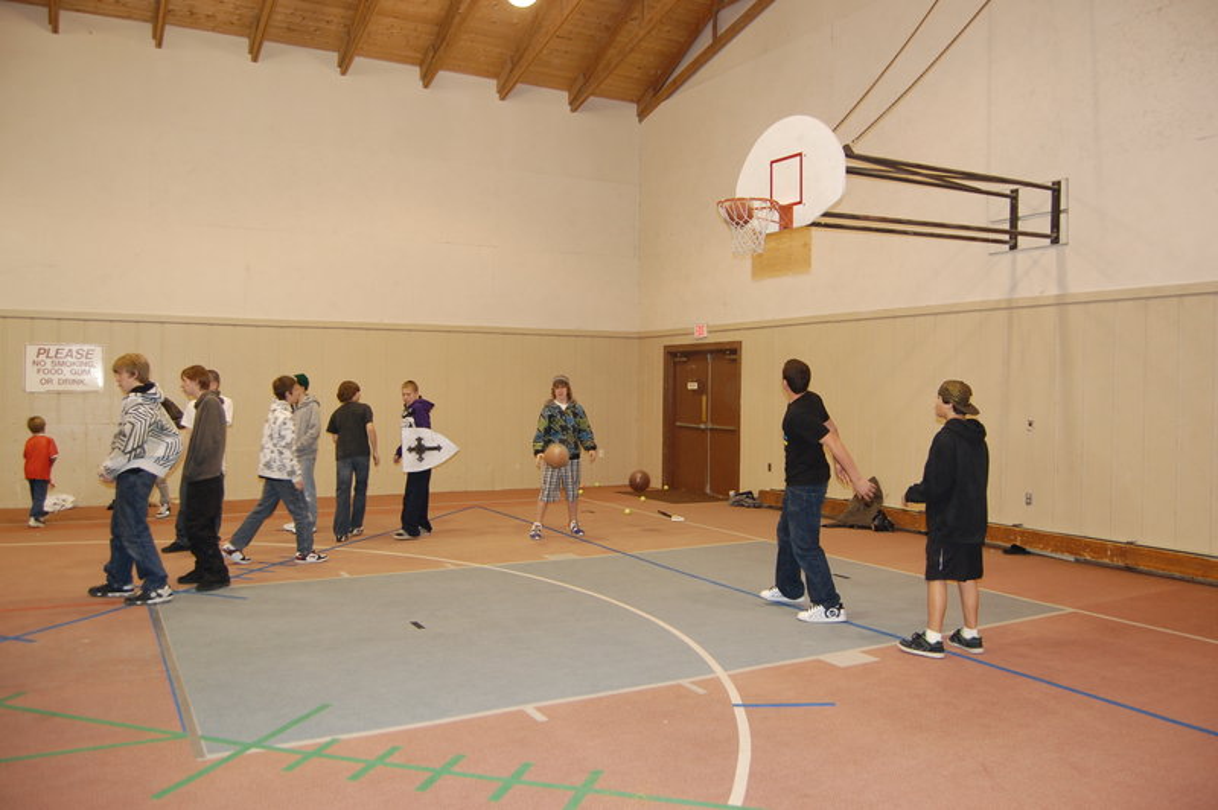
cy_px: 405
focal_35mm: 27
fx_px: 913
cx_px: 609
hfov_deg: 67.4
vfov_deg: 47.9
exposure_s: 1/60
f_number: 4
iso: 400
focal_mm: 18
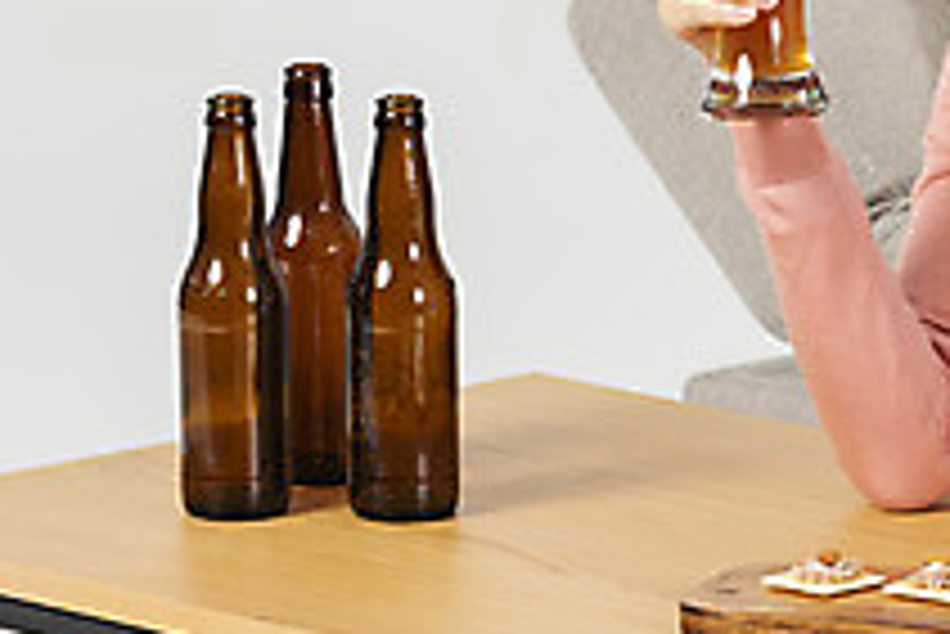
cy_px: -13
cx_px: 691
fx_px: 10879
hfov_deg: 5.0
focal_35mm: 412
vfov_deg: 3.3
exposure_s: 1/125
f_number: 11
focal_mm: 145
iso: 100
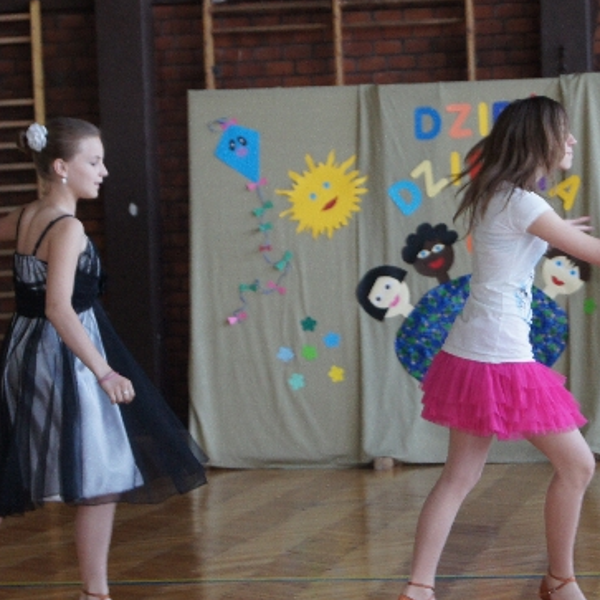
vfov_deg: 15.1
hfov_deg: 15.0
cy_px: 326
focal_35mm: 116
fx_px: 2269
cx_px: 471
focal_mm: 55
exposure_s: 1/80
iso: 800
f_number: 5.6
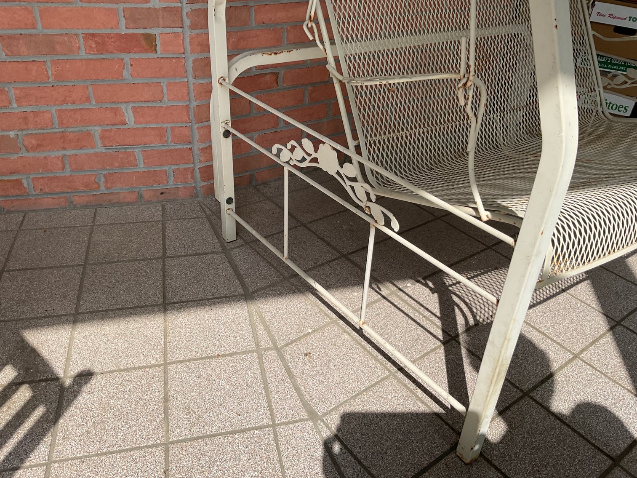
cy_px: 239
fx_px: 534
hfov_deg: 61.7
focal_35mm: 29
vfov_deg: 48.2
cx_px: 318
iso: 16
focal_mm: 3
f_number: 1.8
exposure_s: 1/1786
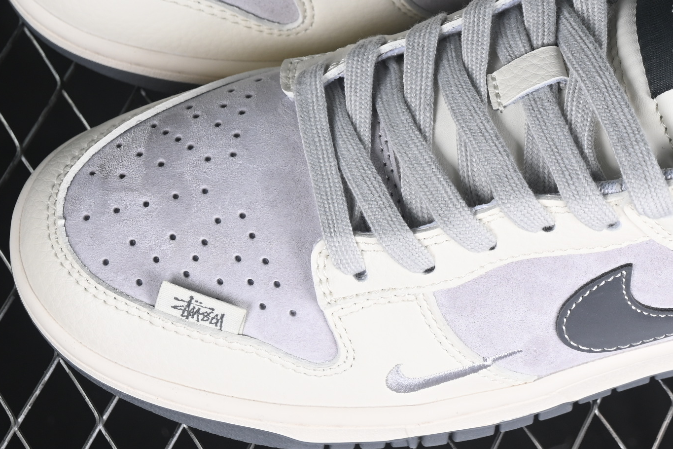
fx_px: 2860
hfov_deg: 13.4
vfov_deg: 8.9
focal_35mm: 153
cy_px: 39
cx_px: 539
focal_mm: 50
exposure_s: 1/80
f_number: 7.1
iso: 160
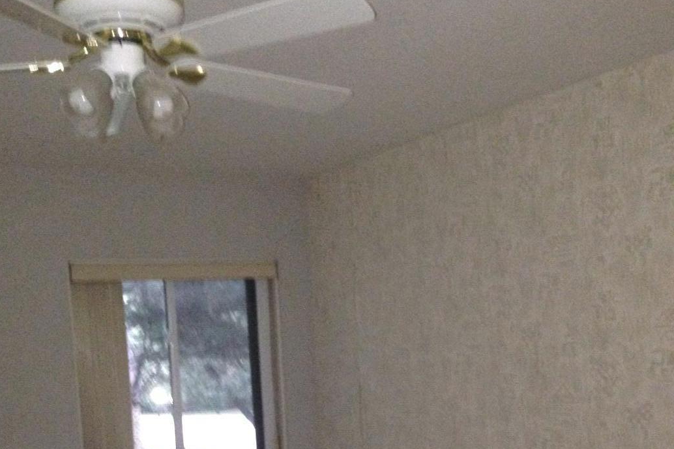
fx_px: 955
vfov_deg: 25.5
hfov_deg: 38.8
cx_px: 300
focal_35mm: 51
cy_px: 424
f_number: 2.4
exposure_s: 1/16
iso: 500
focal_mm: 4.12
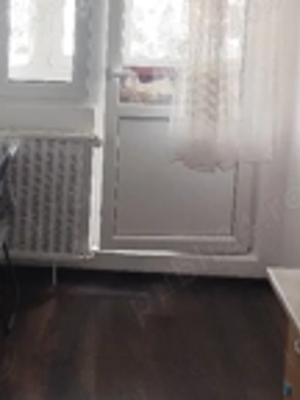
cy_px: 67
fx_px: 740
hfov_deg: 22.6
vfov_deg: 29.4
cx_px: 56
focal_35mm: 64
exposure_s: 1/100
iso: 80
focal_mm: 6.19
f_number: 1.65
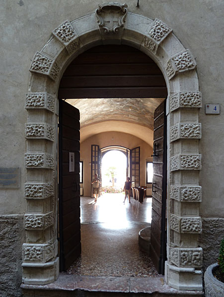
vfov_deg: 69.3
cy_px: 148
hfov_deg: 54.9
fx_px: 215
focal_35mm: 25
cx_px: 112
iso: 80
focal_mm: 4.1
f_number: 3.3
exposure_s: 1/30
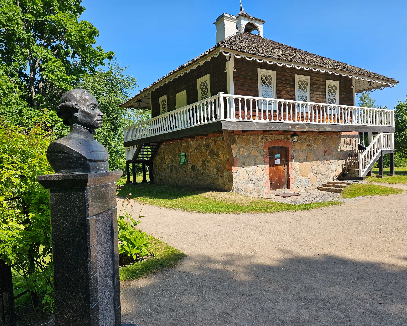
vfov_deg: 58.8
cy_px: 163
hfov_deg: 70.3
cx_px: 211
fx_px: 289
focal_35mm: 24
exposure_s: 1/612
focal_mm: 6.3
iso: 10
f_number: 1.7
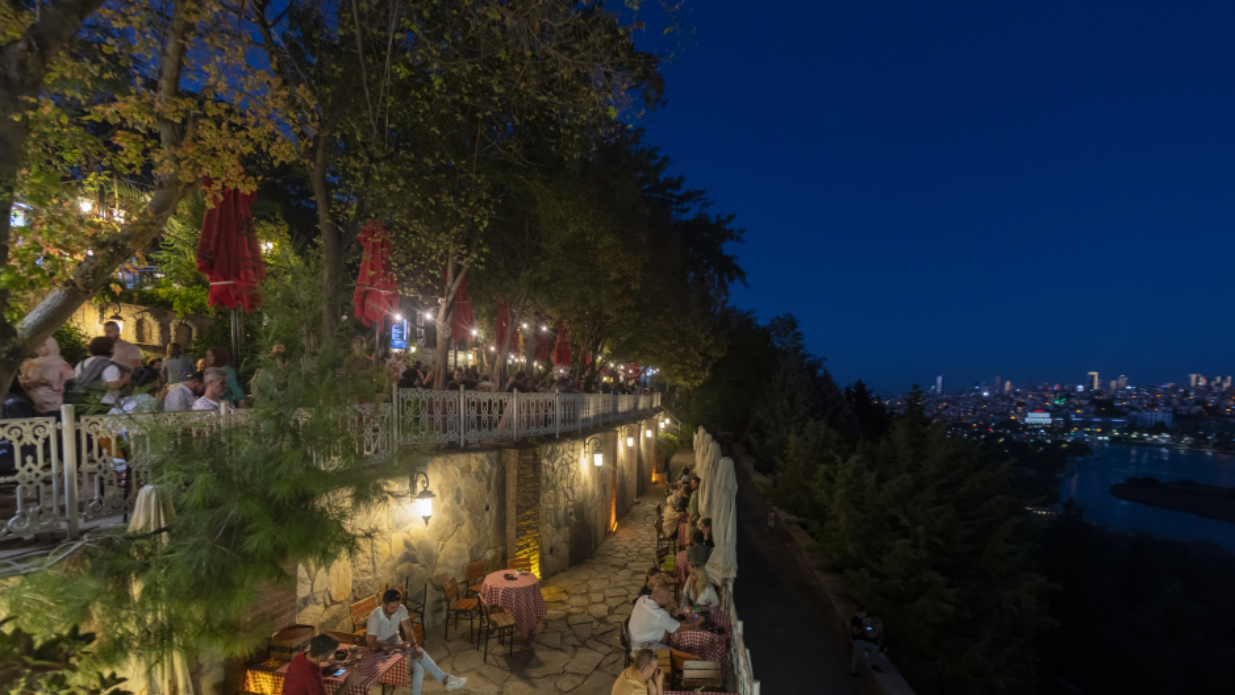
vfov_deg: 70.1
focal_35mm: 15
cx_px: 626
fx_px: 491
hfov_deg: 103.0
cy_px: 297
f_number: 3.5
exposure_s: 1/30
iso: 800
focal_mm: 14
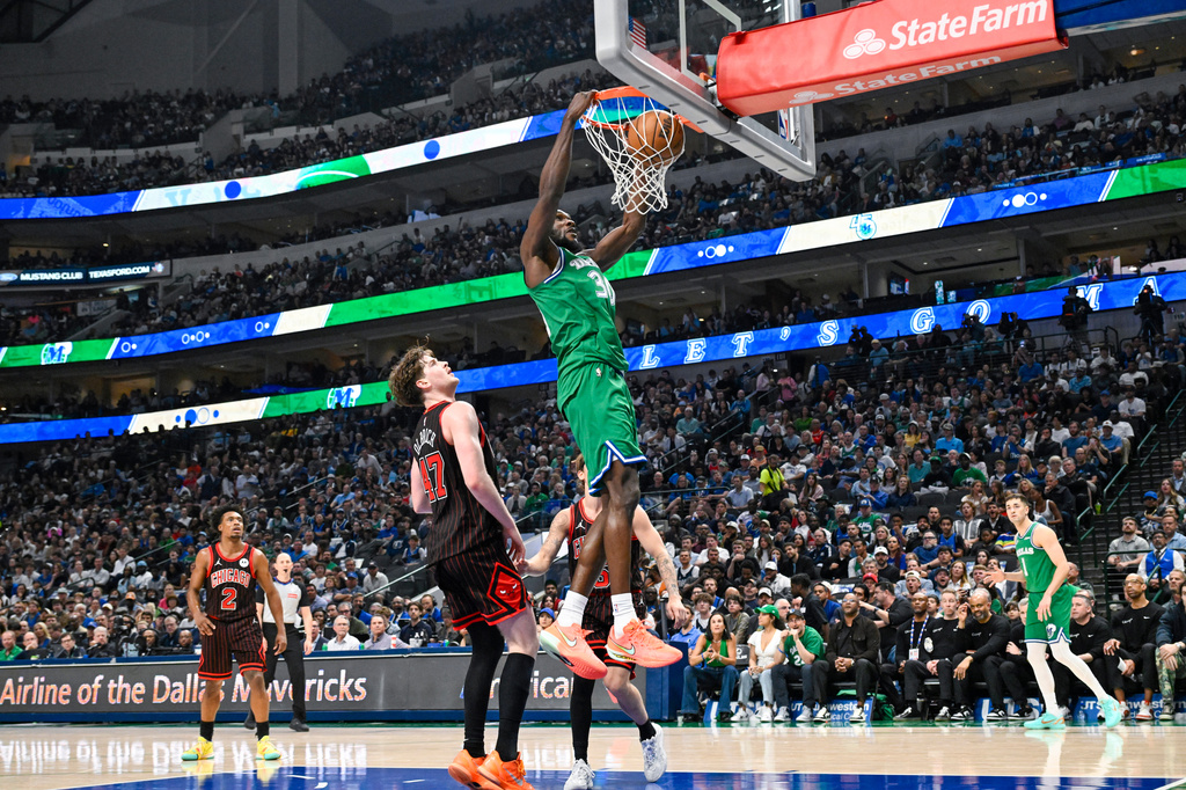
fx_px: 1712
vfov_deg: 26.0
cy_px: 395
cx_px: 593
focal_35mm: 52
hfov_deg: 38.2
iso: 6400
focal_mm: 52
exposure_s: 1/1600
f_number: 4
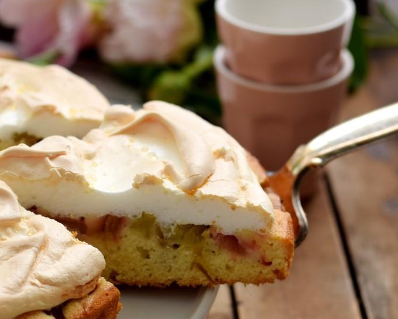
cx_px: 199
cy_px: 262
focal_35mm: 106
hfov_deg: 18.1
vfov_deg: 14.4
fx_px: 1249
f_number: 3.5
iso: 125
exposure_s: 1/320
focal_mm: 50
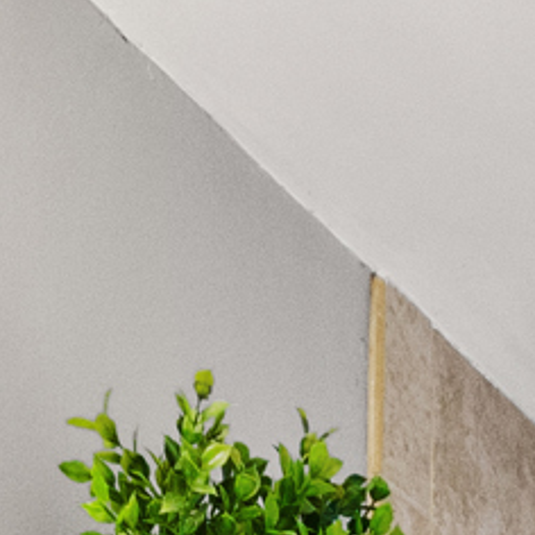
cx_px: 564
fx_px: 2518
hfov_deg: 12.0
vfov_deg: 9.0
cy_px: 1760
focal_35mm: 144
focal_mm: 16
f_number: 6.3
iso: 1250
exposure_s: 1/25
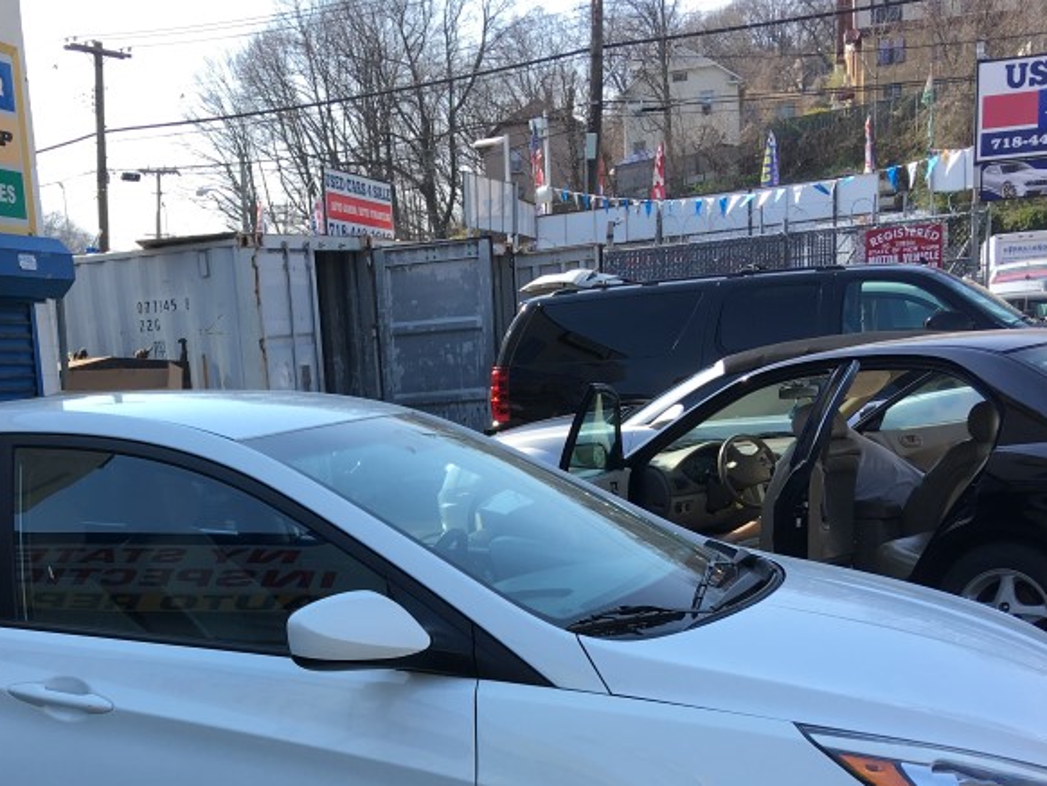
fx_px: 1543
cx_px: 318
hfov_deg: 36.9
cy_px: 689
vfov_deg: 27.7
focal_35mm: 51
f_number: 2.2
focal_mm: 4.15
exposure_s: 1/587
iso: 25
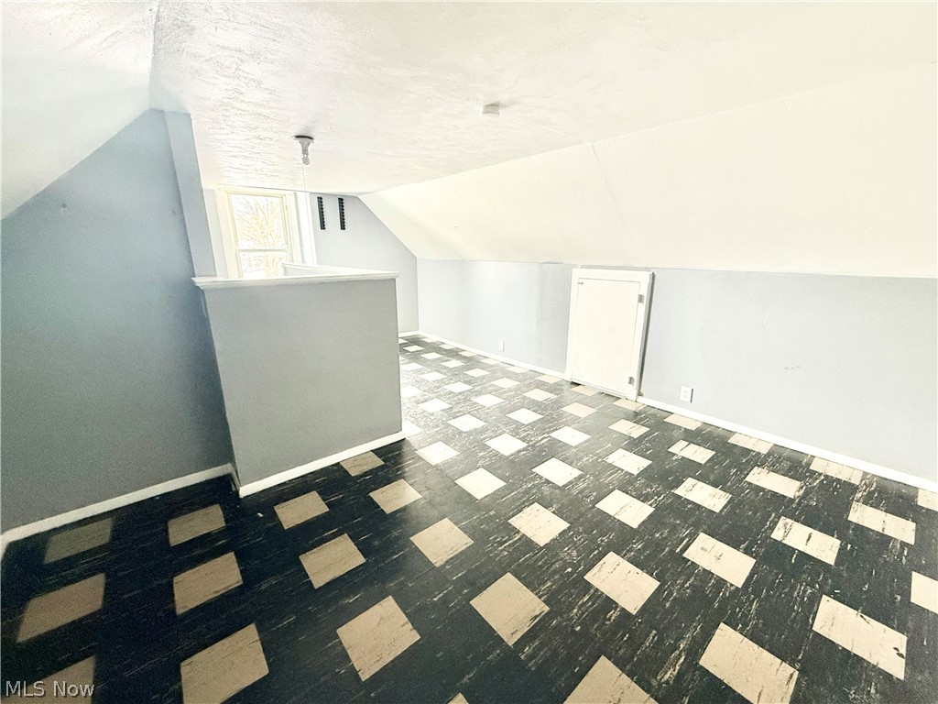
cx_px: 469
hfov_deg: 102.1
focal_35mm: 14
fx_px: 379
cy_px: 352
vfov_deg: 85.7
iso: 500
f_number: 2.2
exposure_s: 1/60
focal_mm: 2.22
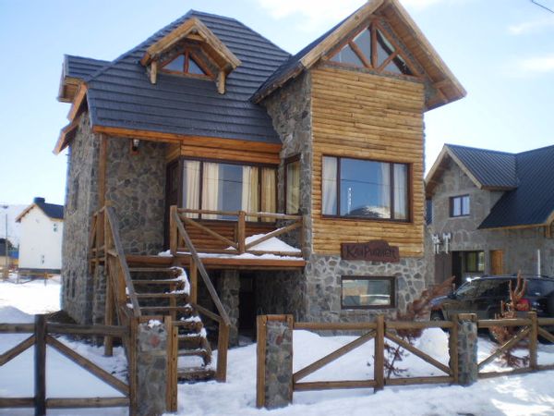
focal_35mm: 36
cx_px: 277
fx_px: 576
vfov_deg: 39.7
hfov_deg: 51.4
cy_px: 208
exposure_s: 1/640
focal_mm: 6.3
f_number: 3.1
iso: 64
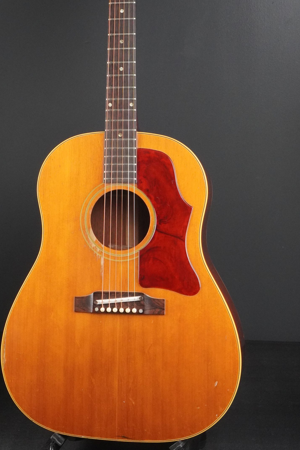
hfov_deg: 18.5
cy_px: 143
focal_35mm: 74
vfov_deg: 27.3
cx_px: 122
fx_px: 921
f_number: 11
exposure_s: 1/60
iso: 3200
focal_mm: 35
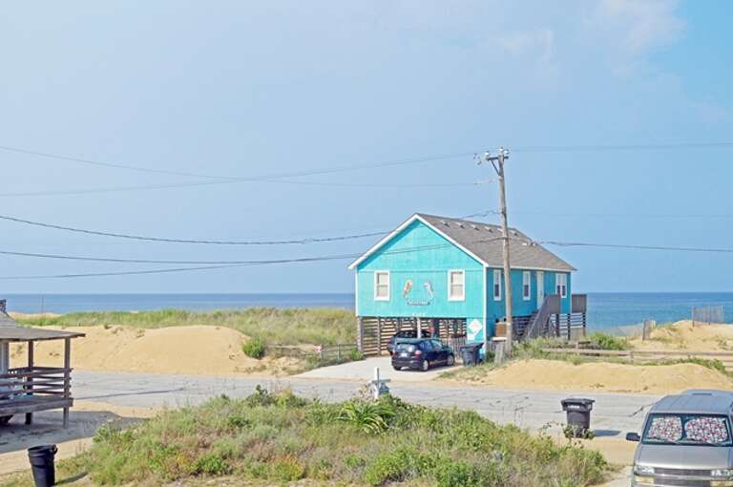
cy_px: 244
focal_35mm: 52
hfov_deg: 37.9
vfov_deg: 25.7
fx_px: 1068
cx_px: 366
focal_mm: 35
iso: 400
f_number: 9
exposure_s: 1/1250
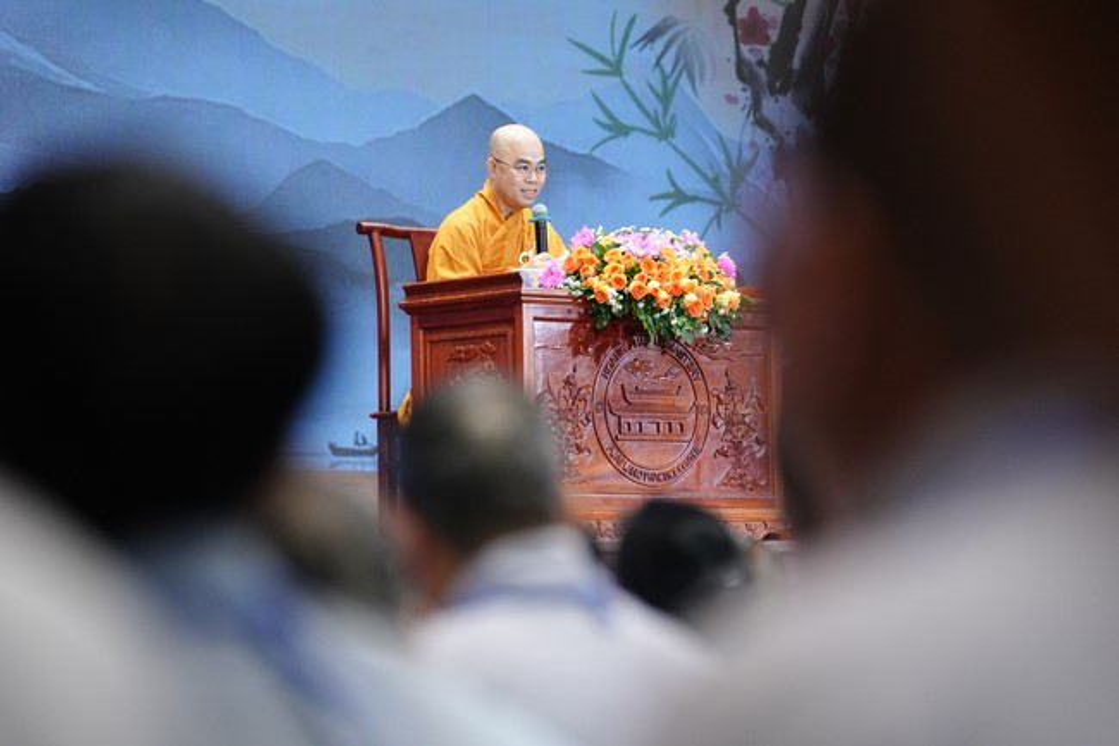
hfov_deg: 13.7
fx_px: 4661
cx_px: 560
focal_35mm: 150
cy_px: 373
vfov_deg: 9.1
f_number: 2.8
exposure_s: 1/200
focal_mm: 150
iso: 4000
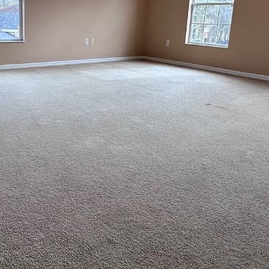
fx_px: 308
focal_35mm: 35
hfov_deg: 46.2
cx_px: 82
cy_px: 83
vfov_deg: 46.3
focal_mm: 2.22
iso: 50
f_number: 2.2
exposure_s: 1/120
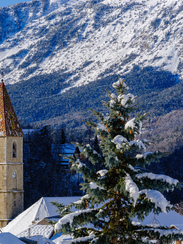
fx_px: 1994
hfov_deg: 5.3
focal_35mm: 283
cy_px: 205
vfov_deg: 7.0
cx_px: 64
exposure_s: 1/125
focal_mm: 179.8
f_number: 16
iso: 320
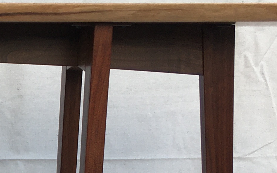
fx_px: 1012
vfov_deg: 9.4
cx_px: -118
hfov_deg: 14.7
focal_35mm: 134
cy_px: 289
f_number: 2.2
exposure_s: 1/125
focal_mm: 4.15
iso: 25
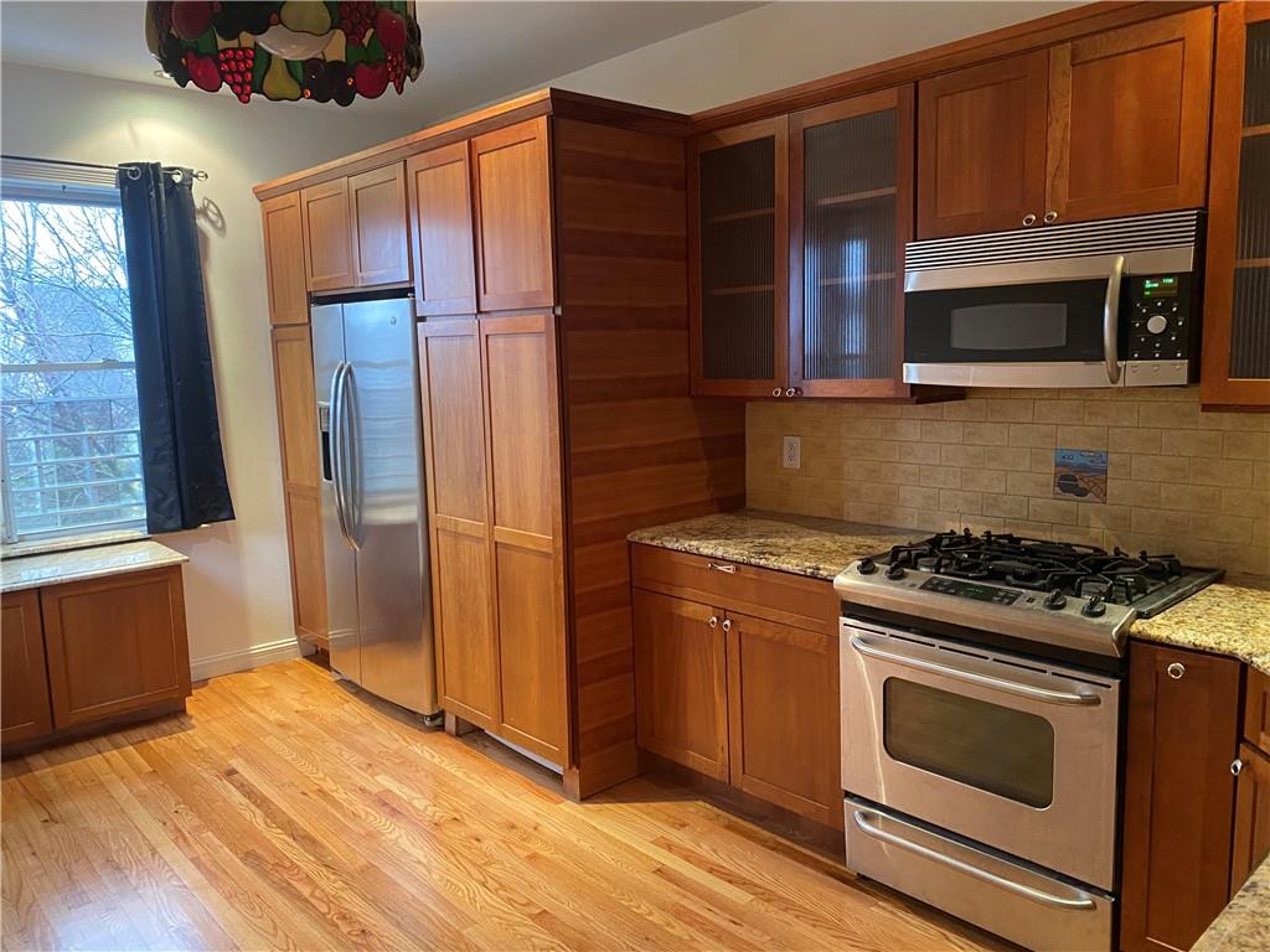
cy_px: 476
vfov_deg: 53.1
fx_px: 954
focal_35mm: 26
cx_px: 635
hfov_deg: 67.3
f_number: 1.8
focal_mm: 4.25
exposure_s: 1/40
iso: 500
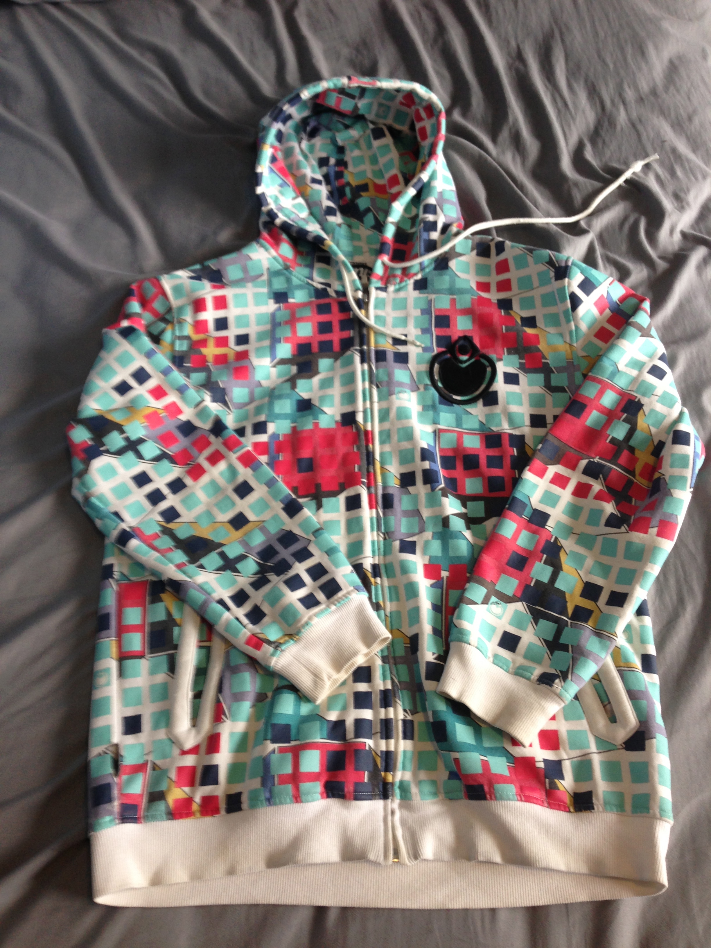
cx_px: 356
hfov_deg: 42.9
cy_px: 474
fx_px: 904
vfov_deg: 55.4
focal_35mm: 33
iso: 50
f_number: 2.4
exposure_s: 1/20
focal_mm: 4.13
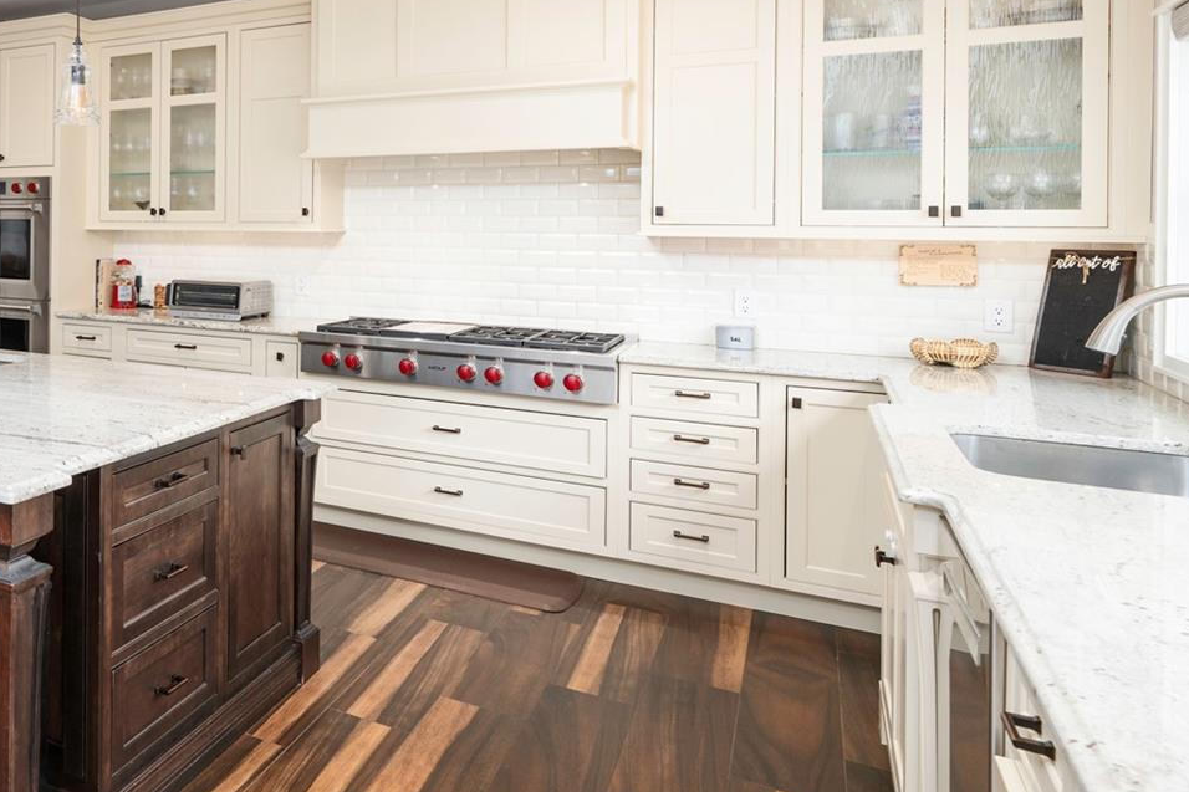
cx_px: -57
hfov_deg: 48.2
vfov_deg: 42.5
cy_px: 219
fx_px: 991
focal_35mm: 30
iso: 200
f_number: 7.1
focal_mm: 14
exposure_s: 1/200
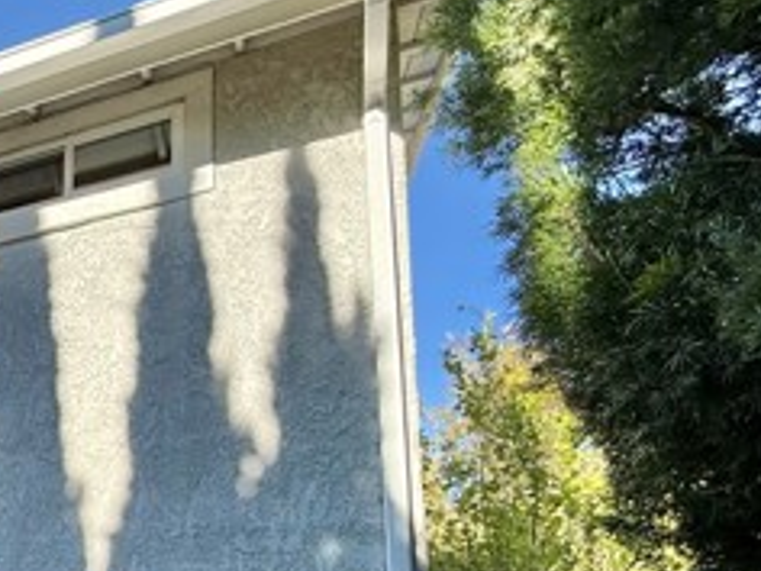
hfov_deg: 37.2
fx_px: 835
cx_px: -152
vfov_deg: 34.4
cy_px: 568
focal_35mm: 38
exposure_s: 1/701
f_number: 2.2
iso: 64
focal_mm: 2.22
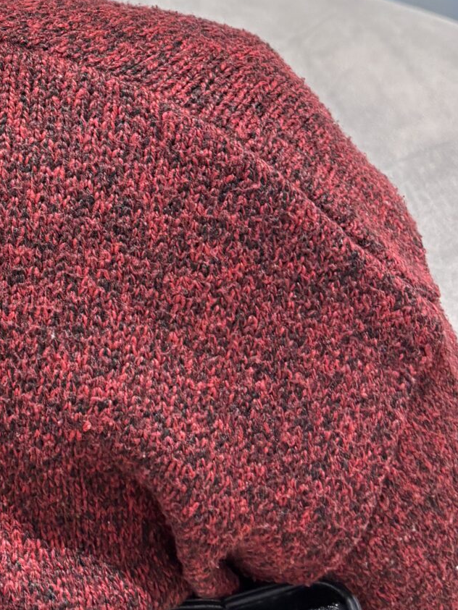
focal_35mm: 79
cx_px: -167
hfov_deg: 17.3
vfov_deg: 22.8
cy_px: -114
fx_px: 1394
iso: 100
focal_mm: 5.96
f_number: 1.6
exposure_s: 1/50
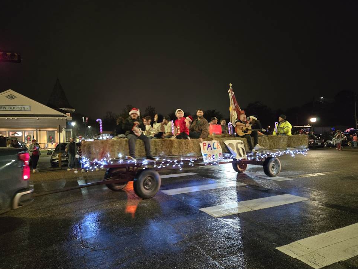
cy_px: 139
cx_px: 186
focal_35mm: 24
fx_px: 248
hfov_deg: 71.6
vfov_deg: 56.8
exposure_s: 1/60
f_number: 1.8
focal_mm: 5.4
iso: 1600
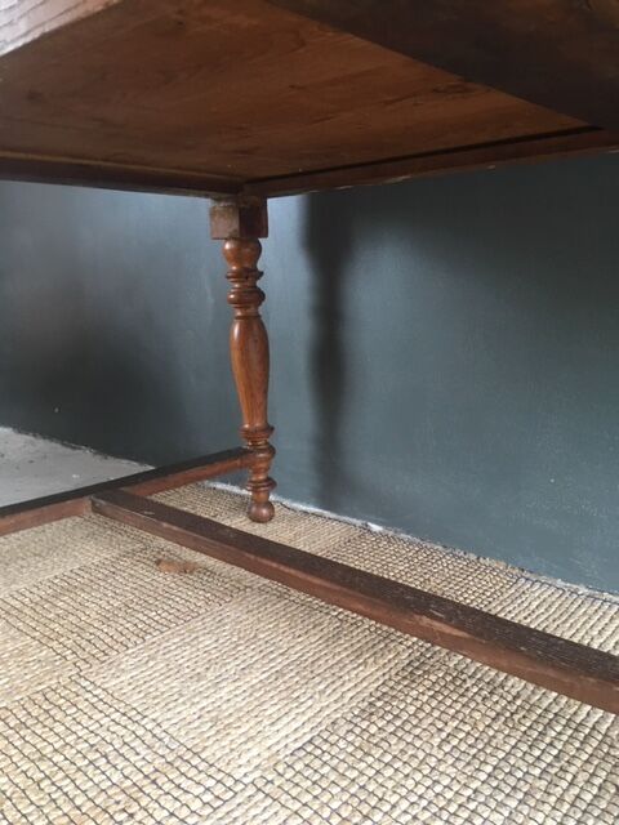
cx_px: 310
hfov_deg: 48.2
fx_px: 691
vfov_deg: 61.7
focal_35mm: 29
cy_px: 412
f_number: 2.2
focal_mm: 4.15
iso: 125
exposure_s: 1/33
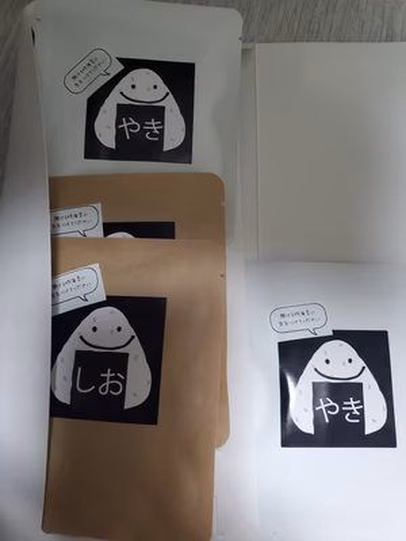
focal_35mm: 26
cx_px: 203
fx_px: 407
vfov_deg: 67.3
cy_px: 270
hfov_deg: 53.1
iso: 800
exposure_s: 1/50
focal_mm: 4.3
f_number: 2.4
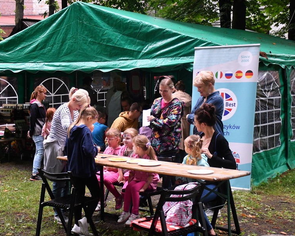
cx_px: 109
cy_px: 120
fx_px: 559
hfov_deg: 29.5
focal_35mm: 64
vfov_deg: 23.8
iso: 2500
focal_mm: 35
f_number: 4.2
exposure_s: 1/640
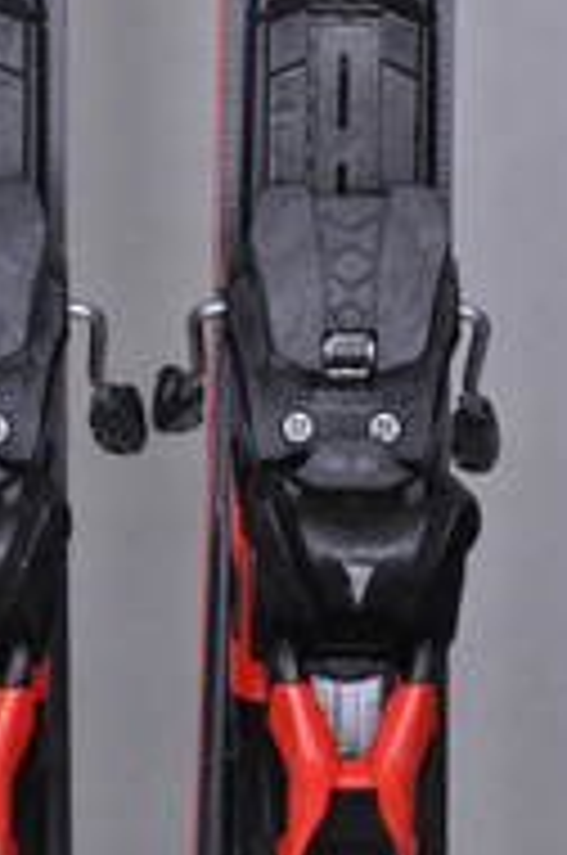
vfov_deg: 8.7
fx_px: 5572
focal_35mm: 235
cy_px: -40
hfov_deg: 5.8
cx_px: 151
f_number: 8
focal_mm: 66
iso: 3200
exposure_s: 1/125
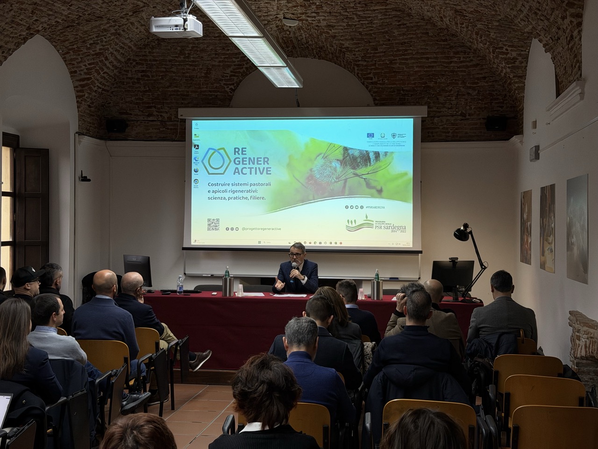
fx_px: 829
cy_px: 224
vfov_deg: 30.3
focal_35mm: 48
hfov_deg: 39.7
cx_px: 299
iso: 64
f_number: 1.78
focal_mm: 6.76
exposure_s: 1/120
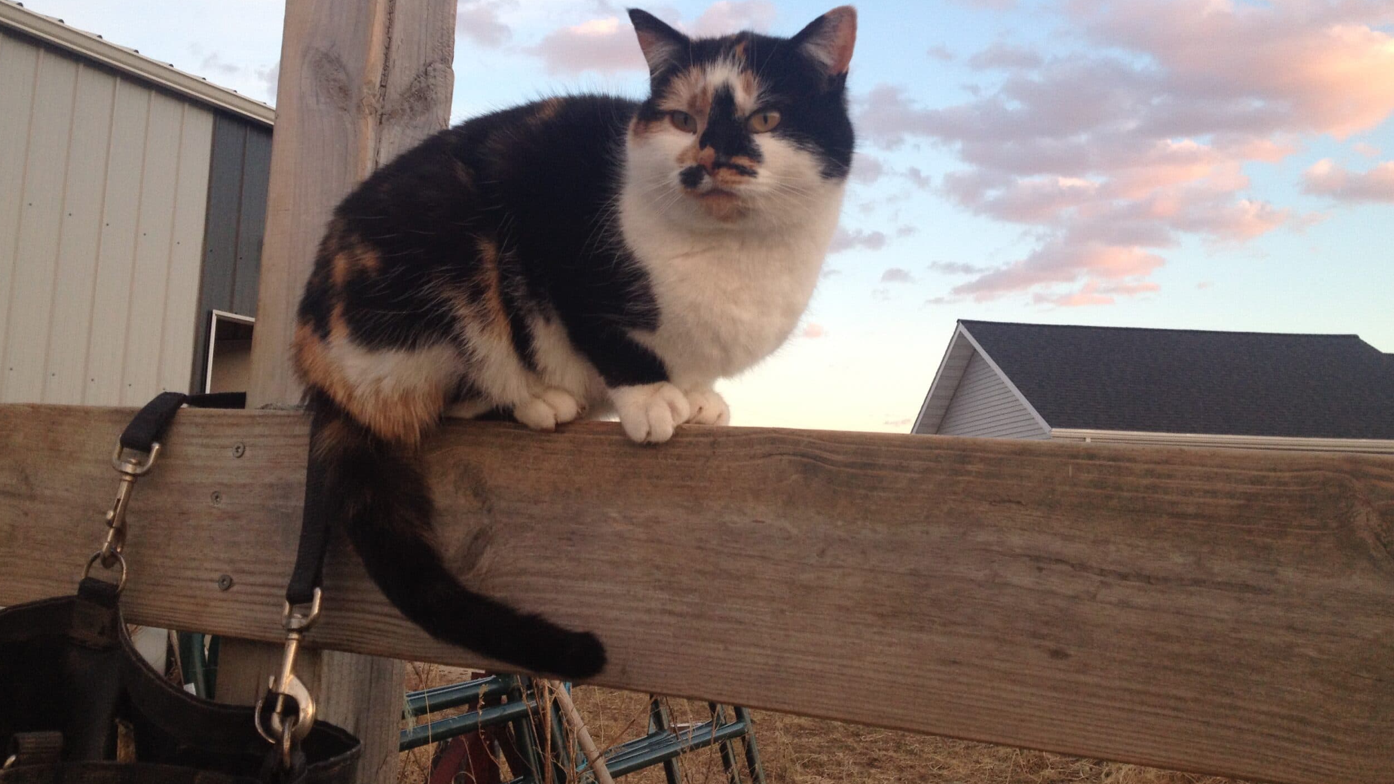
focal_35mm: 39
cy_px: 282
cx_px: 691
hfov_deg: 51.6
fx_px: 1442
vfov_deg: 30.3
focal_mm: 4.28
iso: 80
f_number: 2.4
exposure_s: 1/120
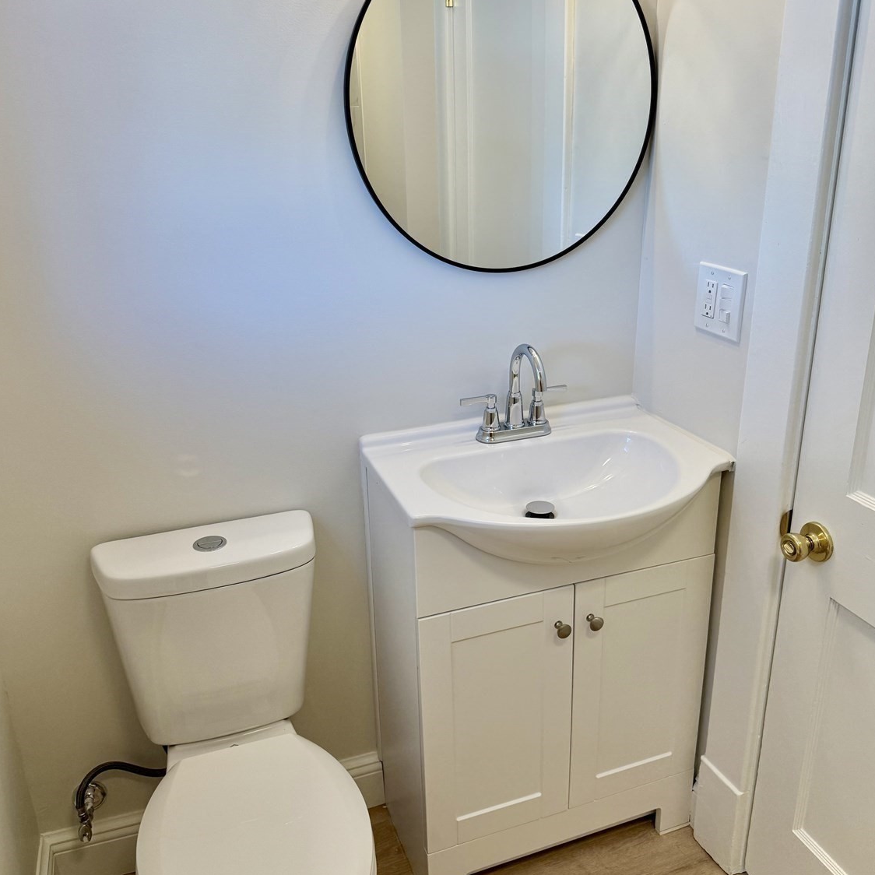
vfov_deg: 55.6
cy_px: 417
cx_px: 432
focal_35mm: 29
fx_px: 829
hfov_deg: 55.6
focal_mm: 6.76
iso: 125
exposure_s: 1/183
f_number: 1.78
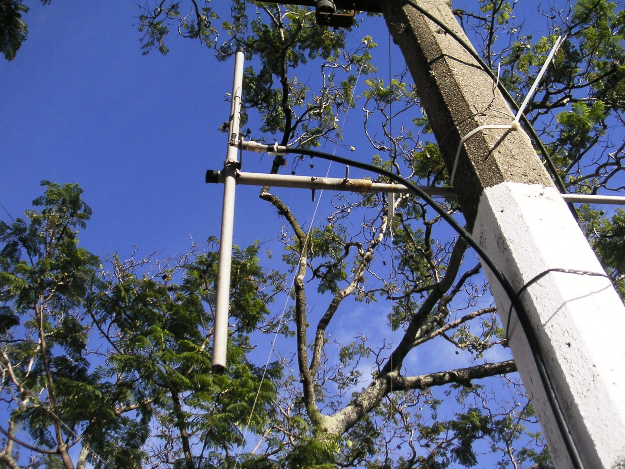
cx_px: 325
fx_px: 758
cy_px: 240
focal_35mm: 42
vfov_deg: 34.3
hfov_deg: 44.8
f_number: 2.8
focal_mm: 6
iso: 50
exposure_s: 1/750
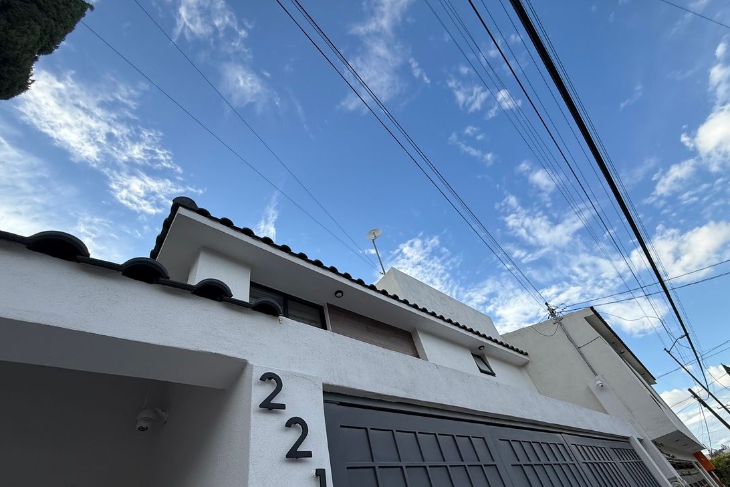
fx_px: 324
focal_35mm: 16
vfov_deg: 72.7
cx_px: 387
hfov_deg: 96.6
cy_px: 300
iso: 50
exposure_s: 1/751
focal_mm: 2.22
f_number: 2.2
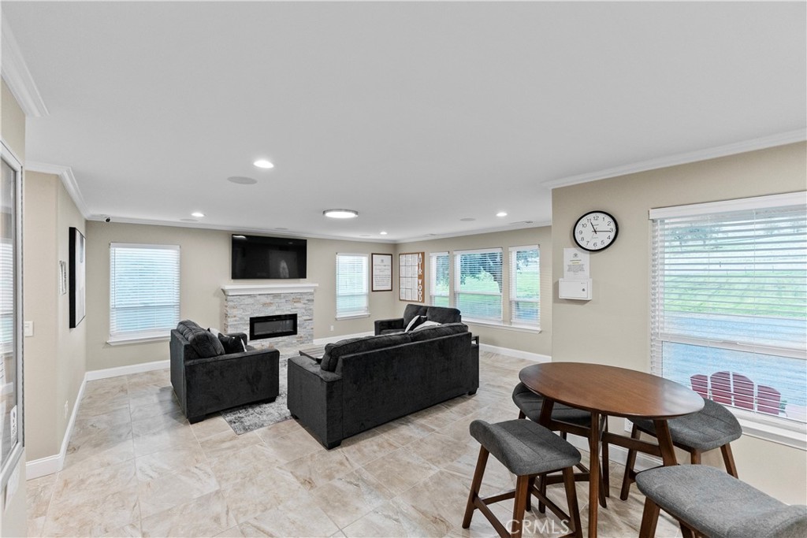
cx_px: 404
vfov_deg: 81.2
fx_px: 314
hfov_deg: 104.2
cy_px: 269
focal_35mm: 14
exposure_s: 1/160
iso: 1600
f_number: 2.8
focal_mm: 14
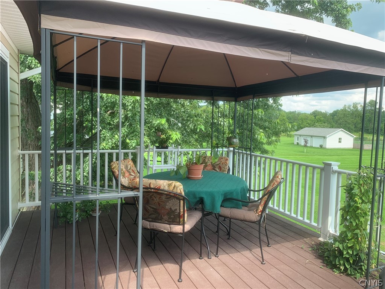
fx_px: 289
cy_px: 144
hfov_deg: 67.3
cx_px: 192
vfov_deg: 53.1
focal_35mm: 26
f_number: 1.8
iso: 25
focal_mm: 4.25
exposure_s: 1/356
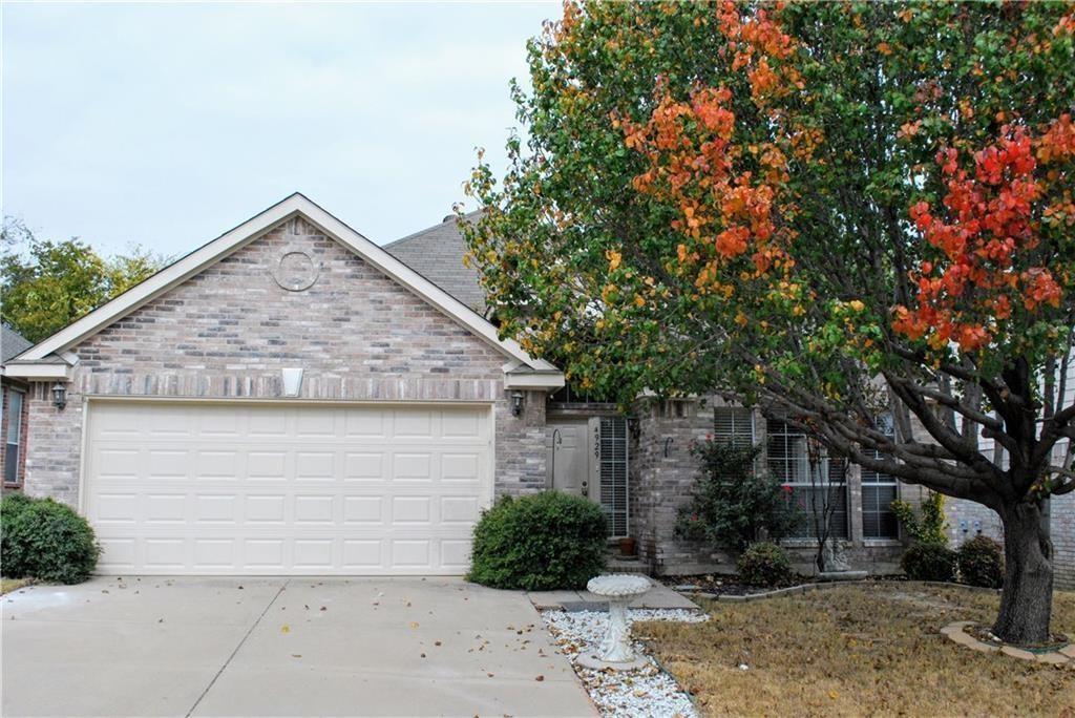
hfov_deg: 53.1
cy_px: 359
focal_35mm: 36
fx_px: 1076
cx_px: 538
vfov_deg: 36.9
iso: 800
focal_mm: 24
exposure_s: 1/1250
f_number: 9
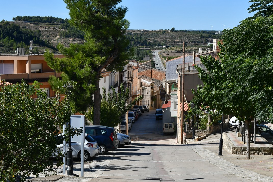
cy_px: 91
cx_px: 136
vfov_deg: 21.6
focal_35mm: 63
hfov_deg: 31.9
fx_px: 478
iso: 125
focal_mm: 42
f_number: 11
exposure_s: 1/250
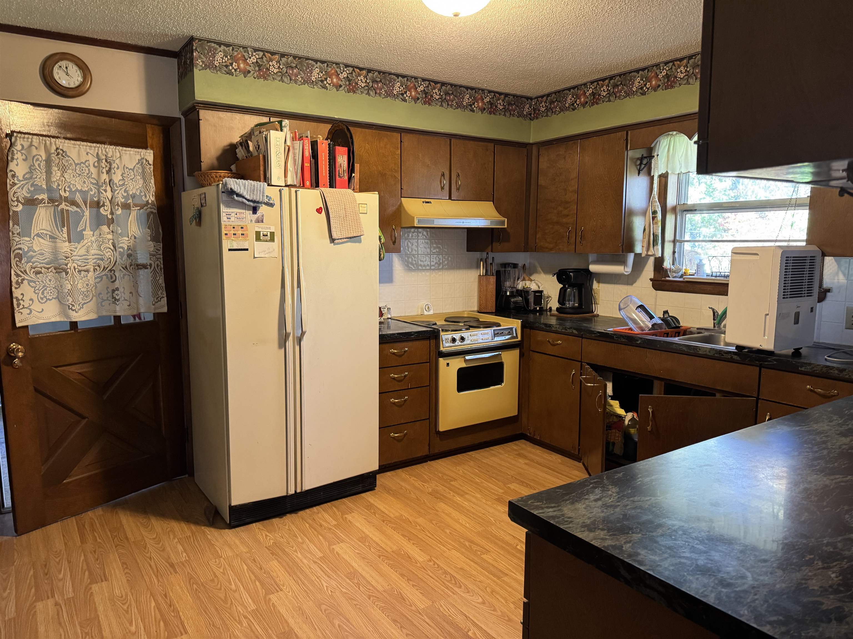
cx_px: 426
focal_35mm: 24
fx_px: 591
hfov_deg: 71.6
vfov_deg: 56.8
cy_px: 320
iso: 400
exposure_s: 1/60
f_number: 1.78
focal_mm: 6.76
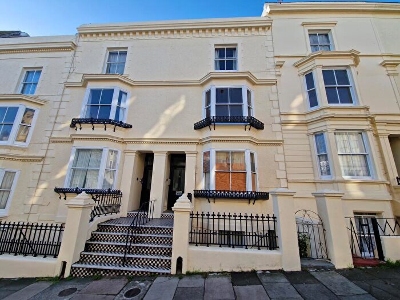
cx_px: 200
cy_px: 150
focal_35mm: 13
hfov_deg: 106.2
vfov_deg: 89.9
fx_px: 150
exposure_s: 1/710
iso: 50
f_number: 2.2
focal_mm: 2.2
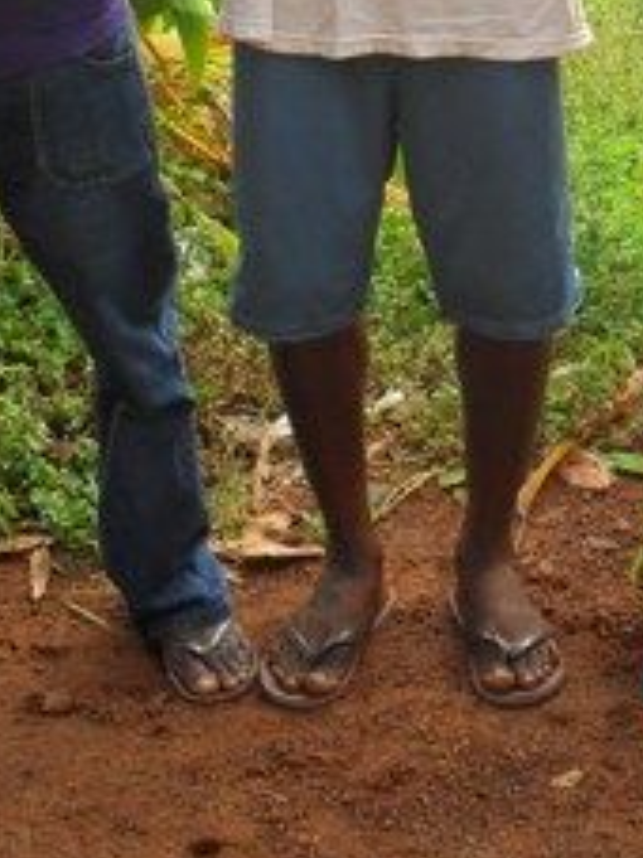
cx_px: 426
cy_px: -60
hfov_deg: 15.2
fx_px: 2405
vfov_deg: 19.5
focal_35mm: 97
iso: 100
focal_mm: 7.8
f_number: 4.5
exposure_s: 1/125
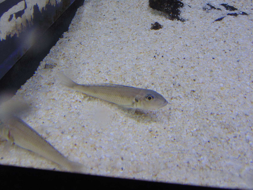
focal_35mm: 34
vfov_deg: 41.8
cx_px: 126
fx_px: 248
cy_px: 95
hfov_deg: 54.0
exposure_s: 1/30
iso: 100
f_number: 3.4
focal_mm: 6.2
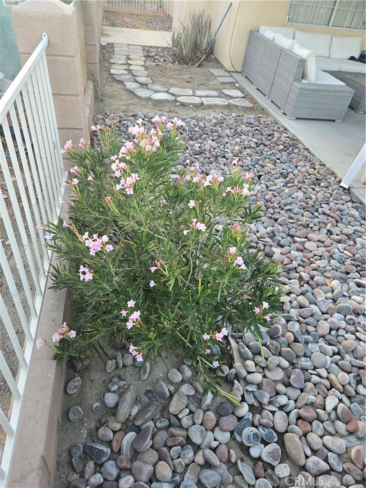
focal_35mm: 23
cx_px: 183
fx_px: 324
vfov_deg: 73.9
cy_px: 244
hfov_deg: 58.9
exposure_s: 1/180
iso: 160
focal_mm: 5.4
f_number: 1.8
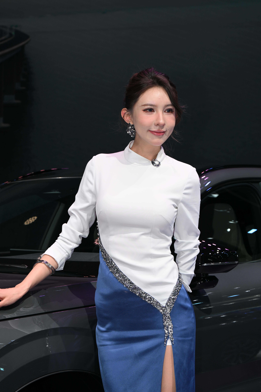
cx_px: 132
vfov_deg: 22.9
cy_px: 200
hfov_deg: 15.4
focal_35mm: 89
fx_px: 968
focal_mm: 85
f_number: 8
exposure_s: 1/200
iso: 400
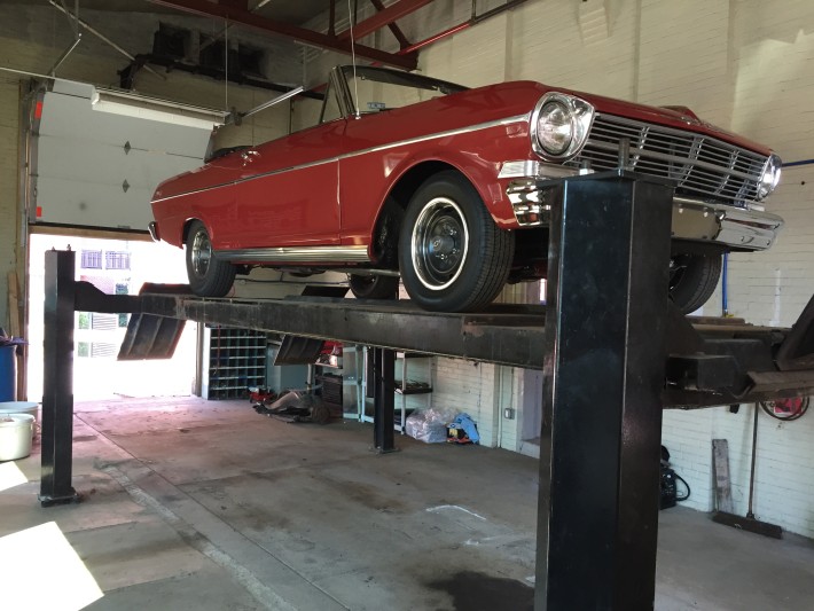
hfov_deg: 61.6
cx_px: 407
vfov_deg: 48.3
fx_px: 682
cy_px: 306
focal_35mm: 29
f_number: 2.2
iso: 50
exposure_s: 1/30
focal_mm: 4.15
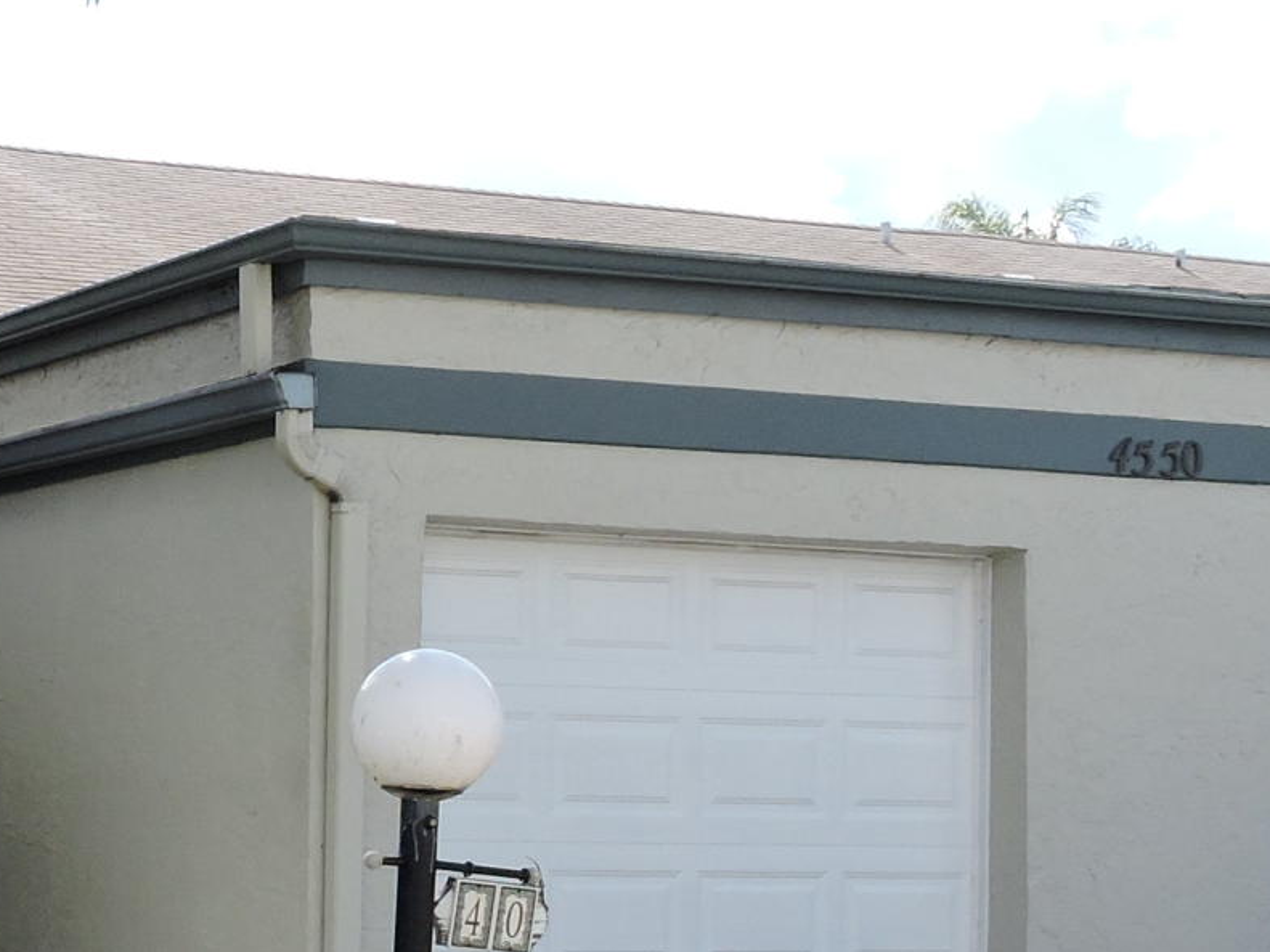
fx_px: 3338
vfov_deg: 16.1
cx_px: -262
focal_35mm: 91
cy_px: 735
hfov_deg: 20.2
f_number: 3.3
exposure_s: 1/640
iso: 100
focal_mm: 4.3
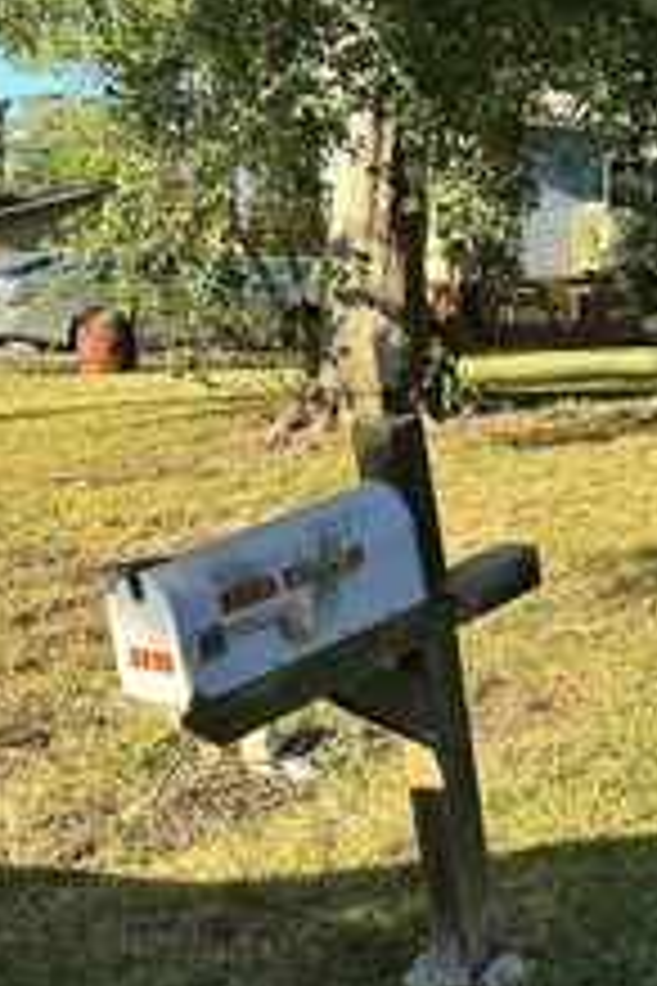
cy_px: 362
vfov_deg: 34.8
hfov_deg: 20.6
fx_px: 1560
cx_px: 958
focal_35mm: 57
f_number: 1.78
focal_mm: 6.86
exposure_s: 1/999
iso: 80
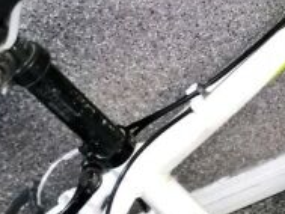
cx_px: 445
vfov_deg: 12.7
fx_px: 906
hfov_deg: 16.1
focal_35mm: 110
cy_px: -114
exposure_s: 1/25
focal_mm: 3.95
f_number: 1.8
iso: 320
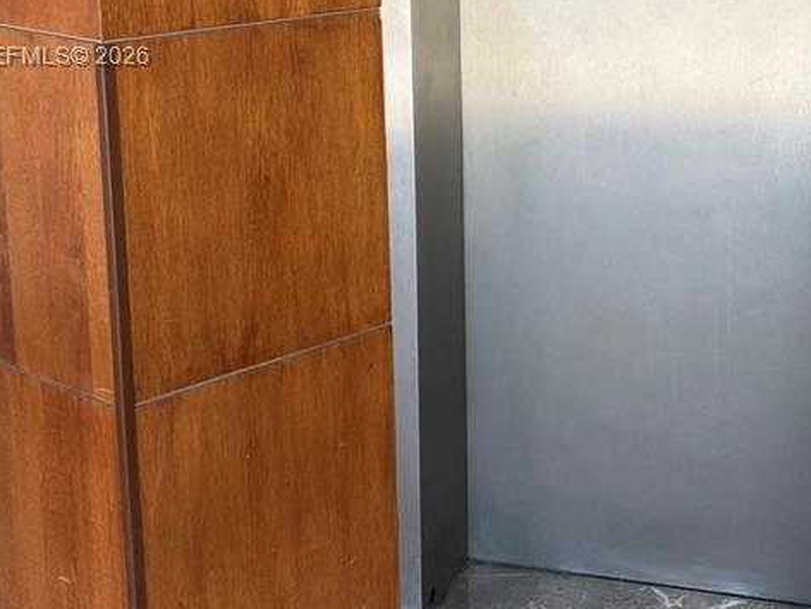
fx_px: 1429
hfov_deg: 31.1
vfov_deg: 23.4
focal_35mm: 61
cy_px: 58
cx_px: 605
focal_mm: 6.76
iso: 100
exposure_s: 1/120
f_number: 1.78
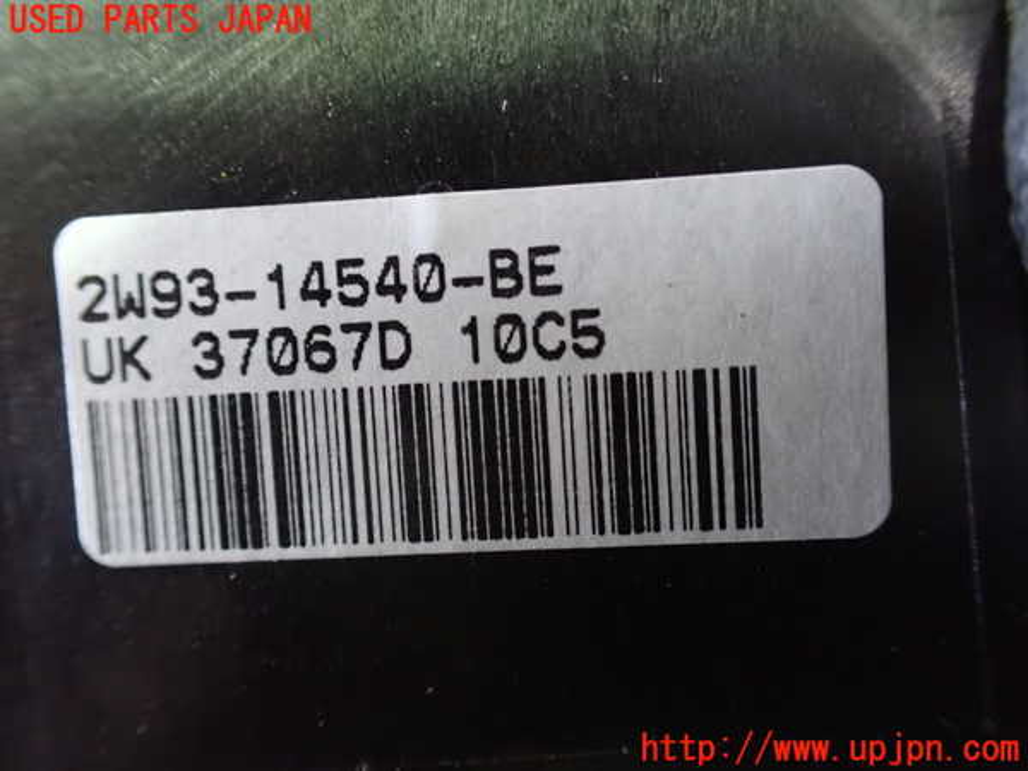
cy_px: 386
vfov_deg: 46.8
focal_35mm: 30
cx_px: 514
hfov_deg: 60.0
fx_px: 891
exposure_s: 1/30
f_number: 2.3
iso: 1600
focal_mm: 5.4
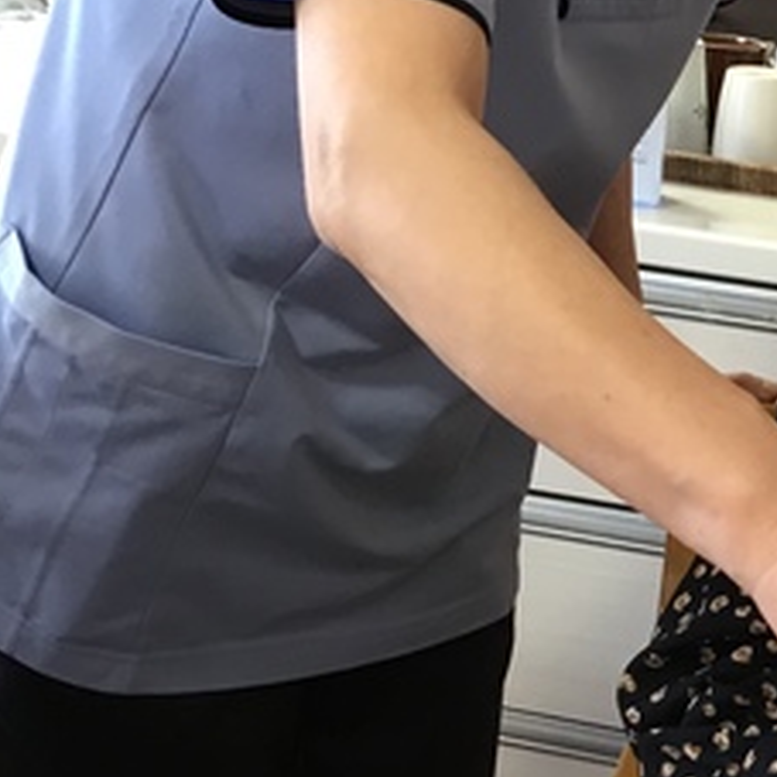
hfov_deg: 20.1
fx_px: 2082
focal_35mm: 82
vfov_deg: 21.0
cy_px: 572
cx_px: 880
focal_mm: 3.3
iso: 80
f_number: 2.4
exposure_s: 1/30
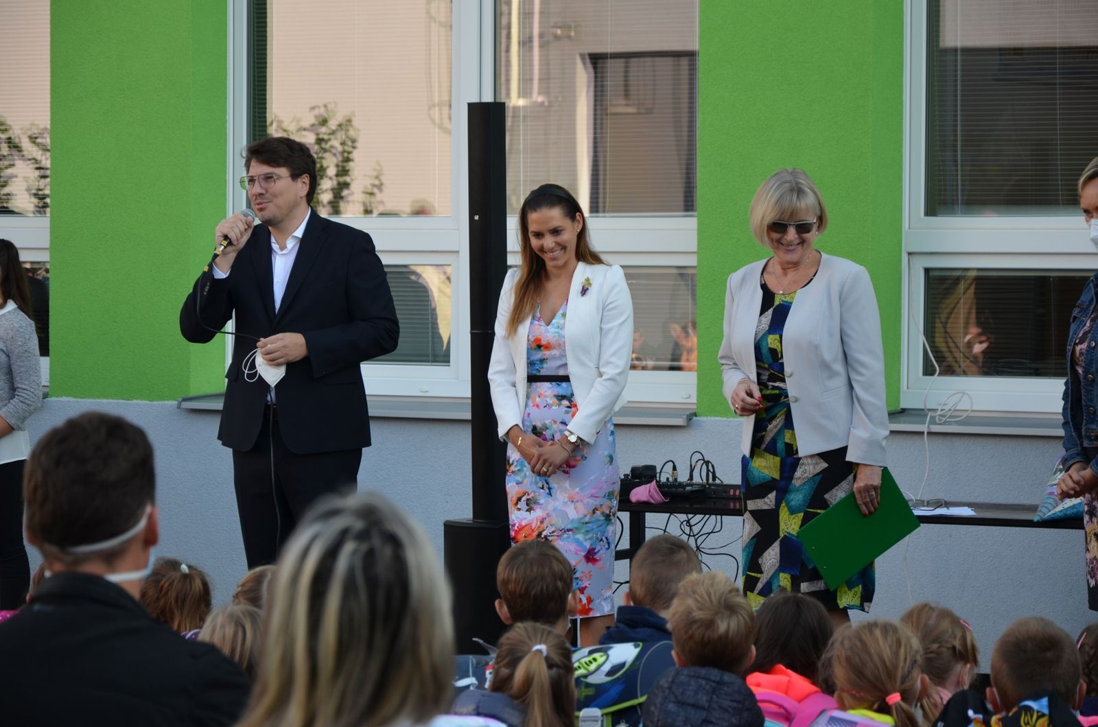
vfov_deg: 10.1
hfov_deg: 15.2
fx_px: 4109
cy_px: 364
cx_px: 549
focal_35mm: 135
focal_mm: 90
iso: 200
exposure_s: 1/160
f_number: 6.3
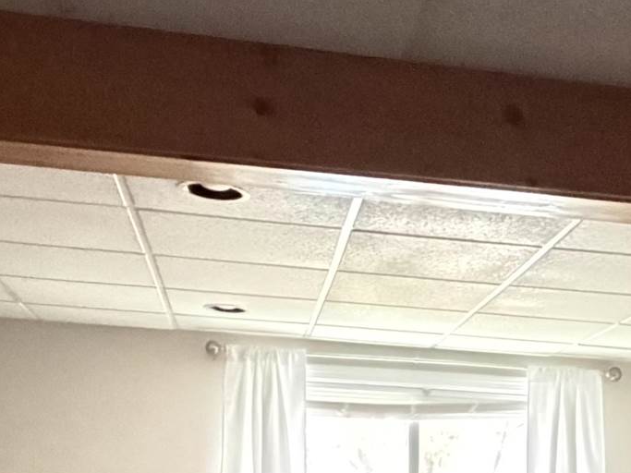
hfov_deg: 30.1
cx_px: 487
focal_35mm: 63
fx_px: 1148
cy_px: 901
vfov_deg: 17.7
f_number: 2.2
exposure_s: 1/22
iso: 3200
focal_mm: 2.22
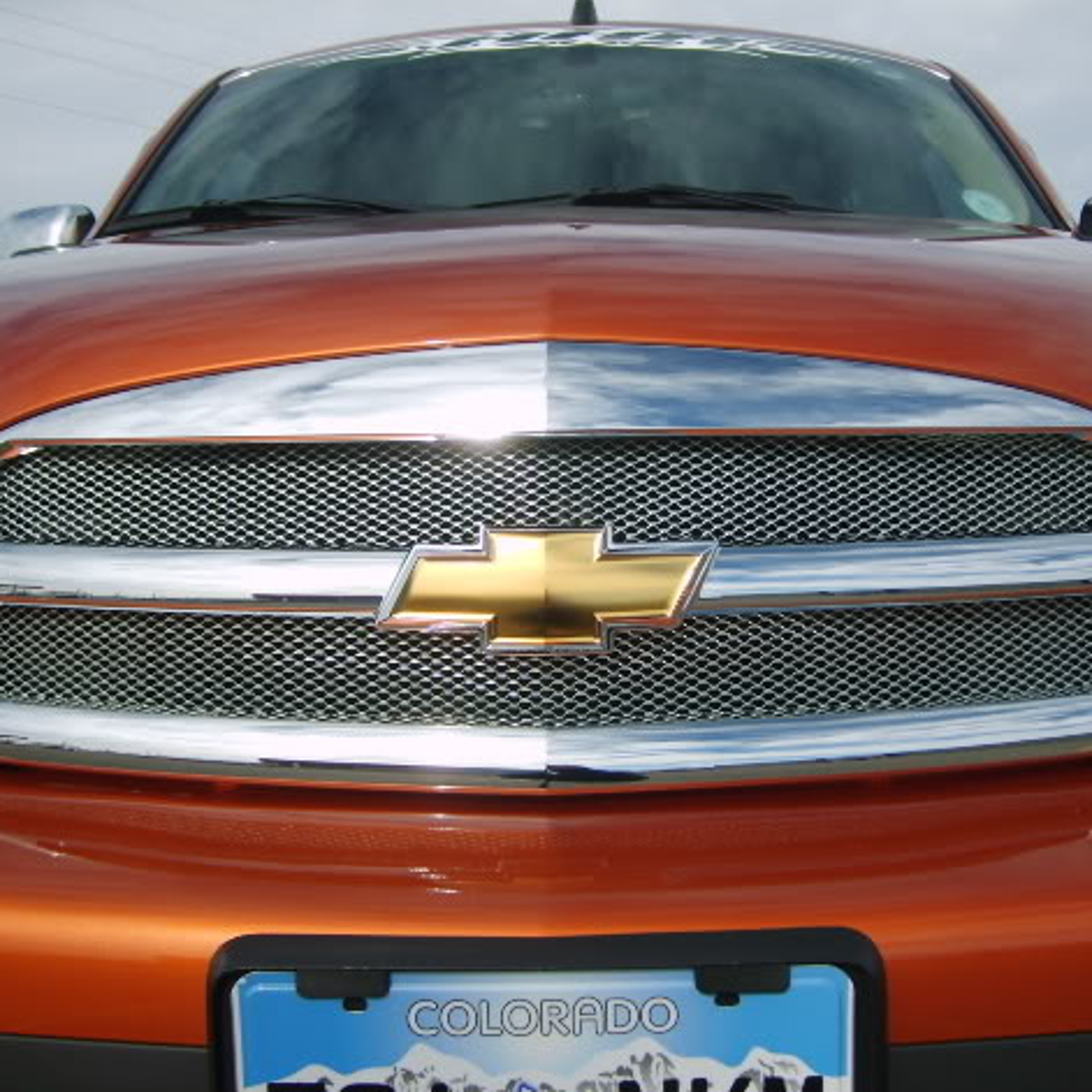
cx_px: 575
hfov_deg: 40.0
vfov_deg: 40.0
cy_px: 552
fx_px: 1499
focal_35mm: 42
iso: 50
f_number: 7.1
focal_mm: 5.8
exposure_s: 1/180
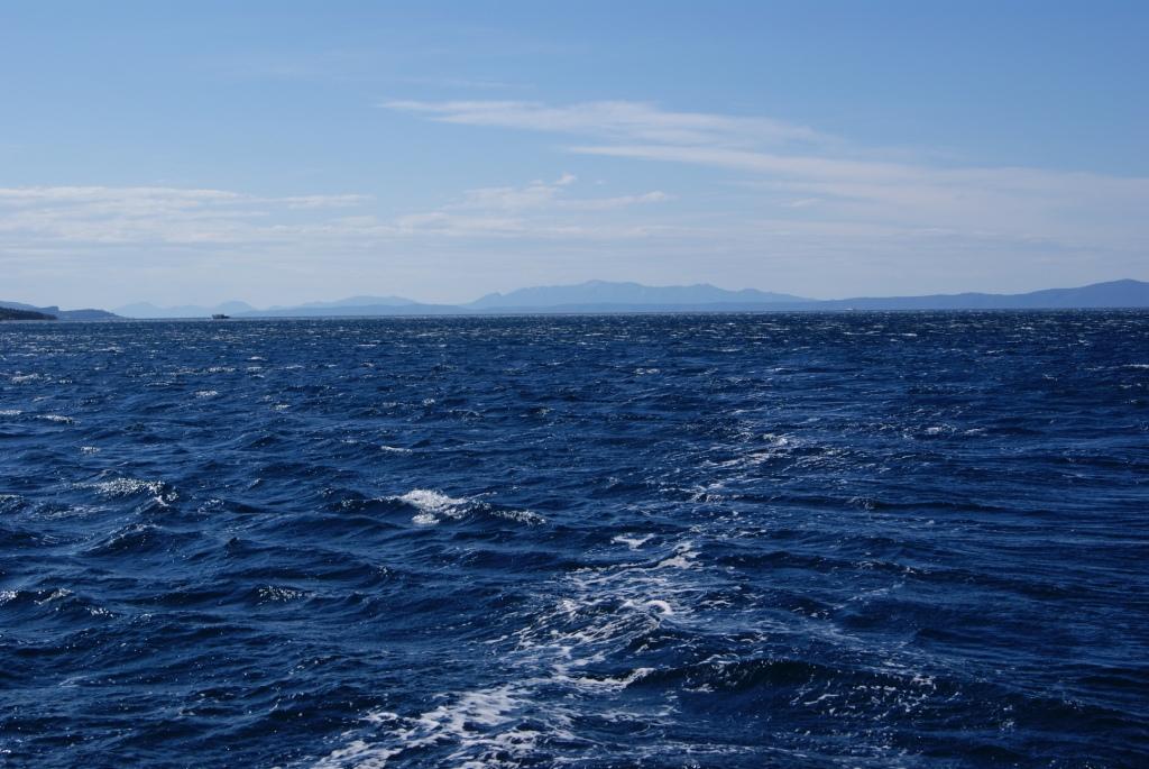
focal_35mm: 52
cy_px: 384
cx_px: 574
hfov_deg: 37.8
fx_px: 1677
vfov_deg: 25.8
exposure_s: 1/250
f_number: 13
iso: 100
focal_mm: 35
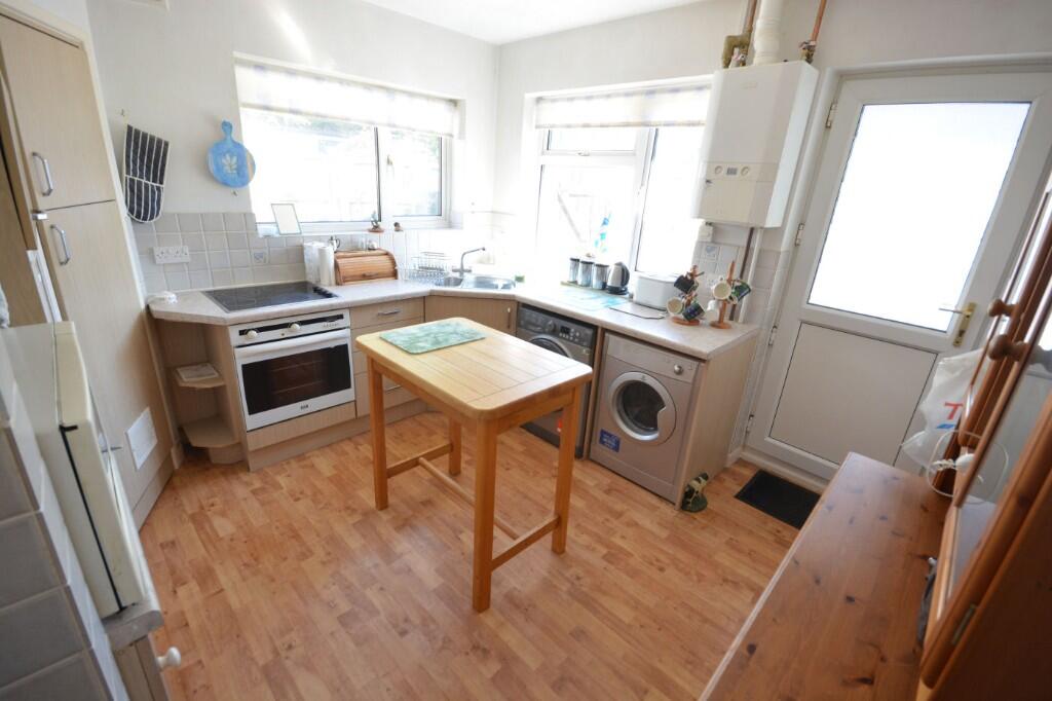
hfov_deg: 100.4
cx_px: 526
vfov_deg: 77.3
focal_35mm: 15
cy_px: 350
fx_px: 438
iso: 400
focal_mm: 10
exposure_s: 1/25
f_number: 8
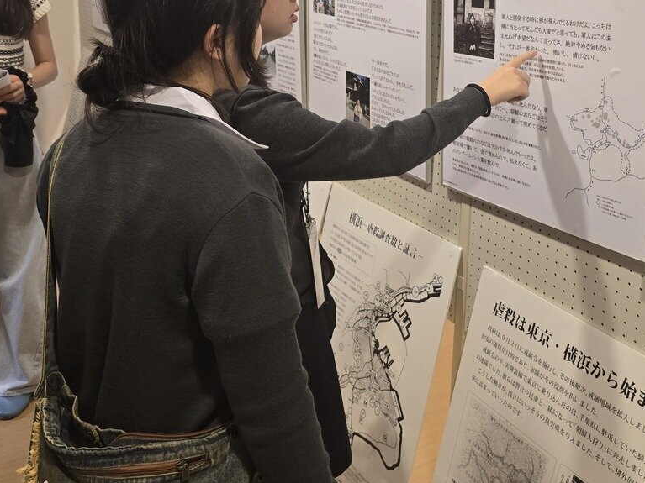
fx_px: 782
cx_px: 410
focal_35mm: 42
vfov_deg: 33.4
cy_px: 98
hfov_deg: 44.4
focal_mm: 6.3
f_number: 1.7
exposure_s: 1/120
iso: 320
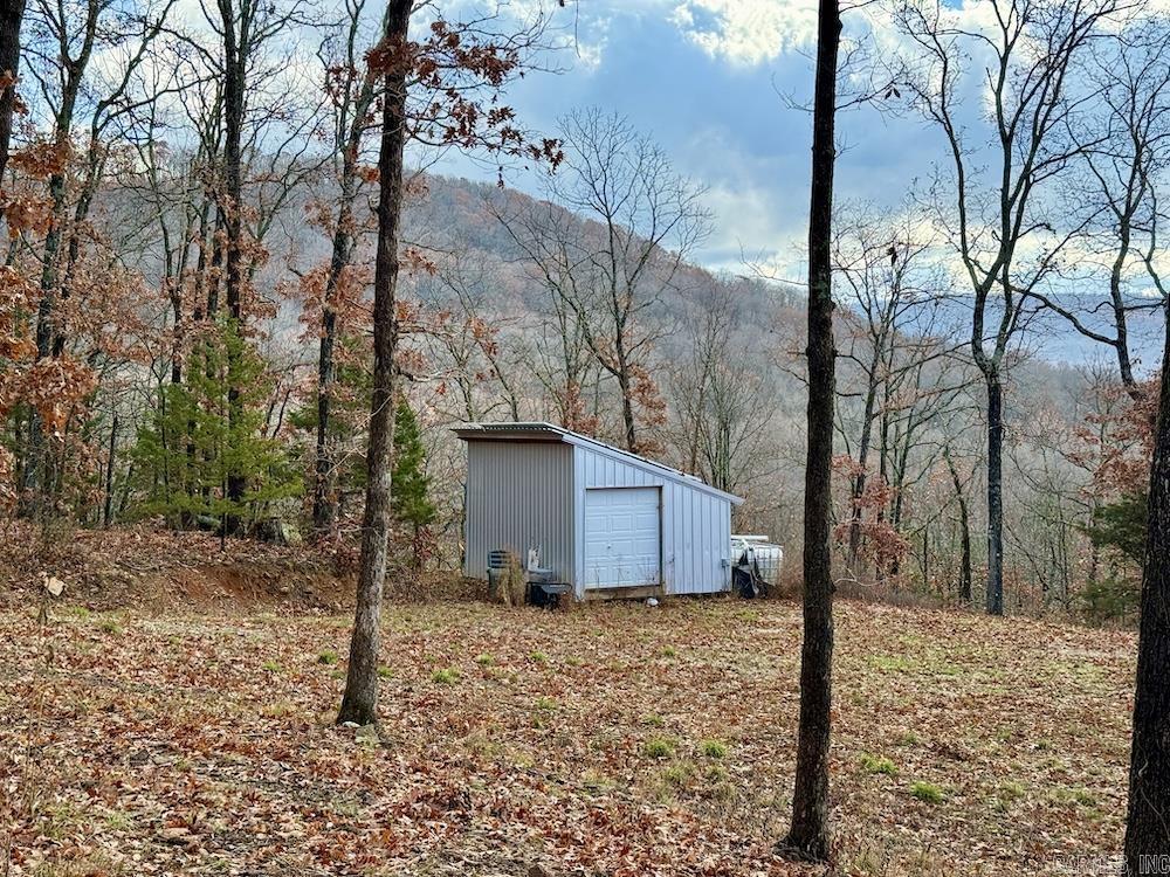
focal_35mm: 48
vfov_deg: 30.3
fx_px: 1622
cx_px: 585
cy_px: 438
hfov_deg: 39.7
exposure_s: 1/1456
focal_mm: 6.76
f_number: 1.78
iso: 80
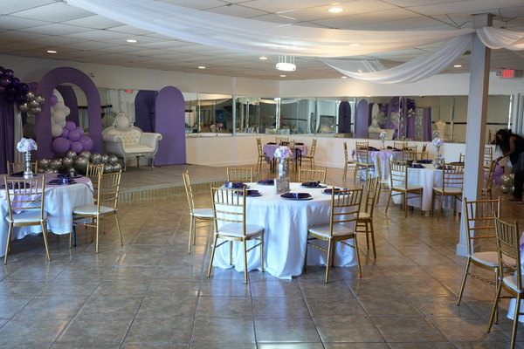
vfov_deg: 38.9
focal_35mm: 34
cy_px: 174
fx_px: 495
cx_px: 262
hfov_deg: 55.8
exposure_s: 1/40
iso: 640
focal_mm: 34
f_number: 4
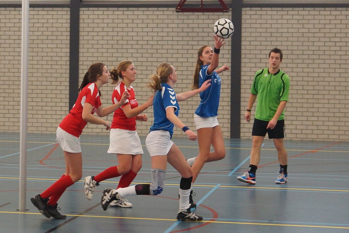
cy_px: 116
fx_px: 378
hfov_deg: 49.6
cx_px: 174
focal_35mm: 39
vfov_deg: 34.2
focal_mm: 26
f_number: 2.8
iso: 800
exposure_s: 1/250
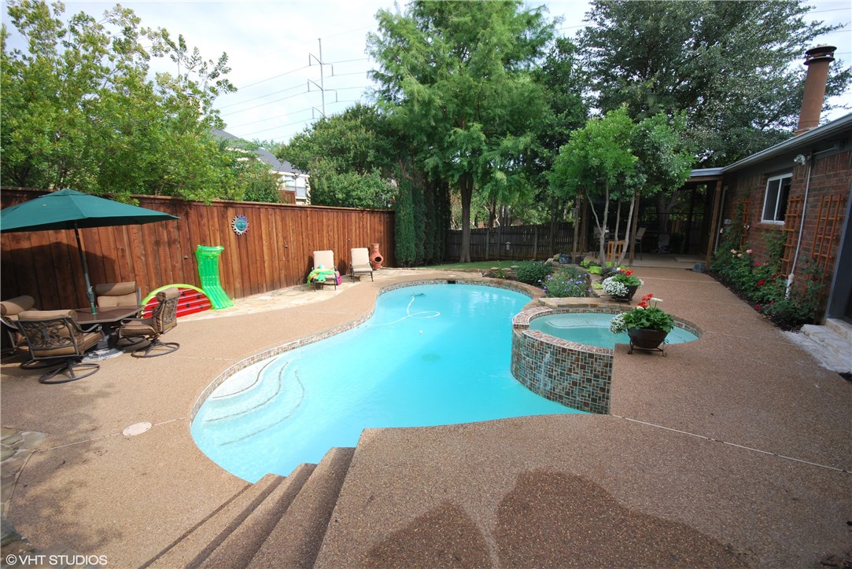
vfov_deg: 77.4
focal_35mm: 15
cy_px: 284
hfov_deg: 100.3
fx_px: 355
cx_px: 426
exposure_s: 1/160
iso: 100
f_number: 6.3
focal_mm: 10
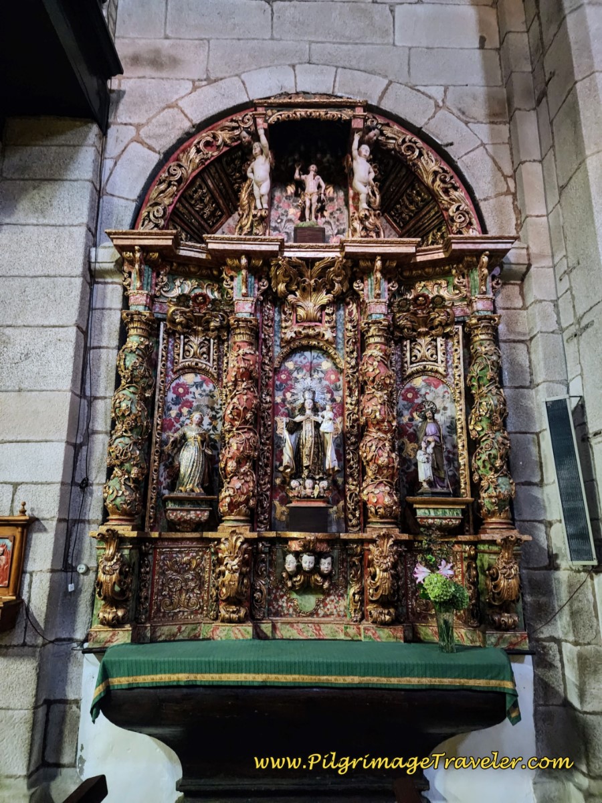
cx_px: 301
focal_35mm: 23
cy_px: 402
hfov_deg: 58.9
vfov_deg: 73.9
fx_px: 533
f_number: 1.8
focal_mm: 6.4
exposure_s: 1/25
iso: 1250
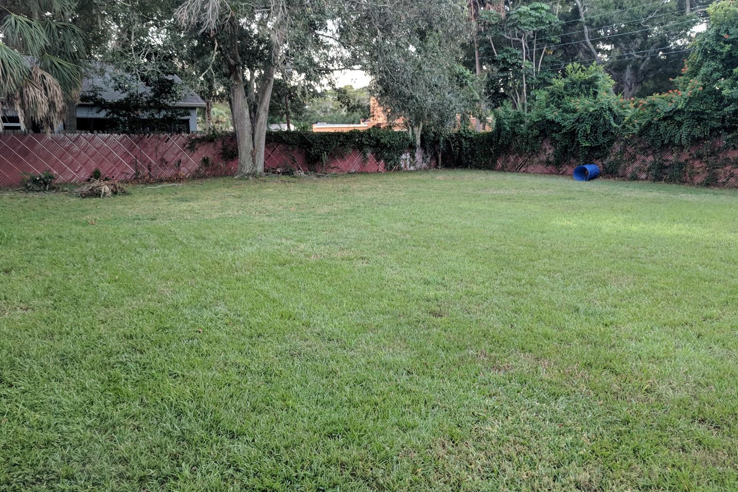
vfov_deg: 46.4
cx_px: 373
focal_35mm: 28
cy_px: 243
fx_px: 574
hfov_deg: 65.5
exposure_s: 1/60
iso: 448
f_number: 2
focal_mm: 4.67
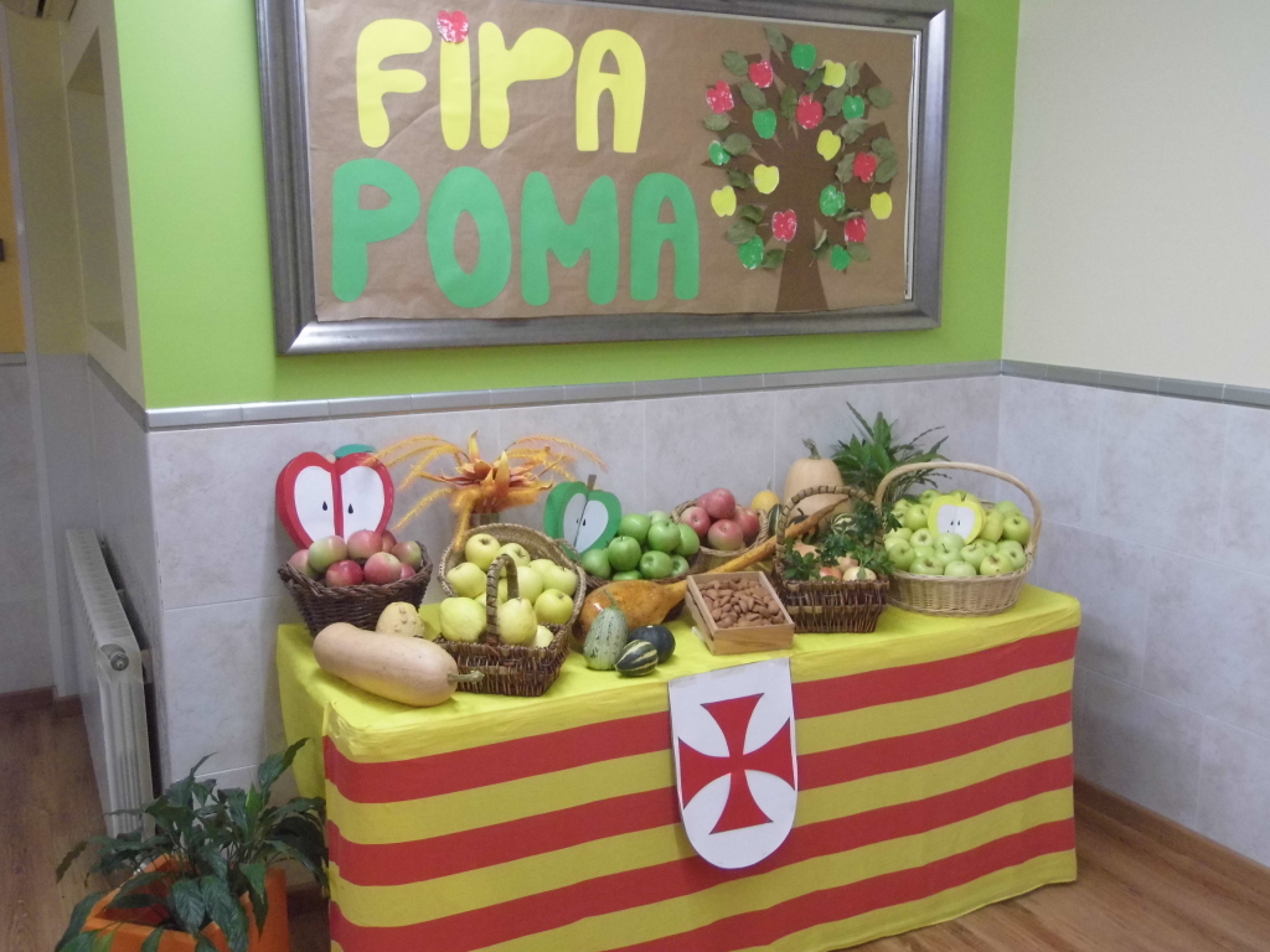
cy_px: 476
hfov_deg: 55.4
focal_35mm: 33
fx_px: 1211
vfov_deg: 42.9
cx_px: 635
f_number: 3.2
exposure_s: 1/50
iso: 400
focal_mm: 5.8
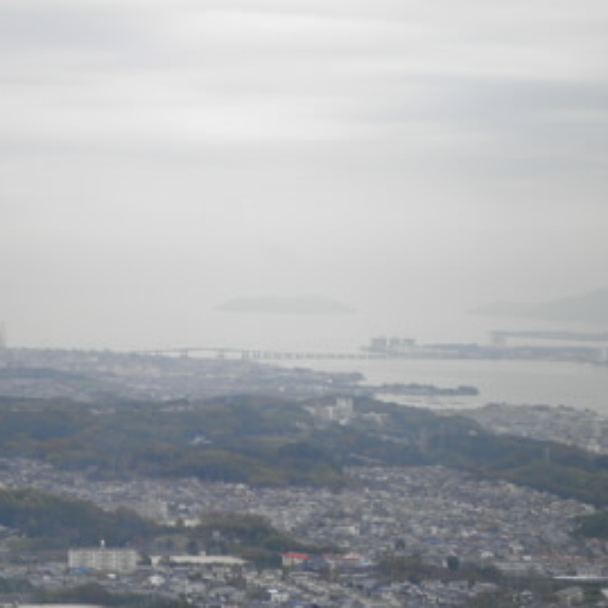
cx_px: 278
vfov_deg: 12.3
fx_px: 2822
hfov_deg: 12.3
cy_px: 335
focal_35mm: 142
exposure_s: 1/125
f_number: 5.9
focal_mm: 19.6
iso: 80
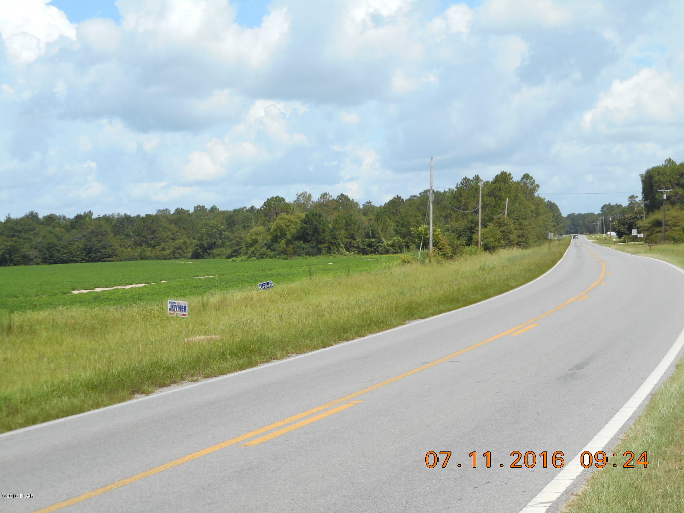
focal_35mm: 67
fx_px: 1324
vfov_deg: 21.9
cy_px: 256
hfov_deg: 29.0
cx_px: 342
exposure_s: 1/320
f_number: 5.3
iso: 80
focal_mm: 12
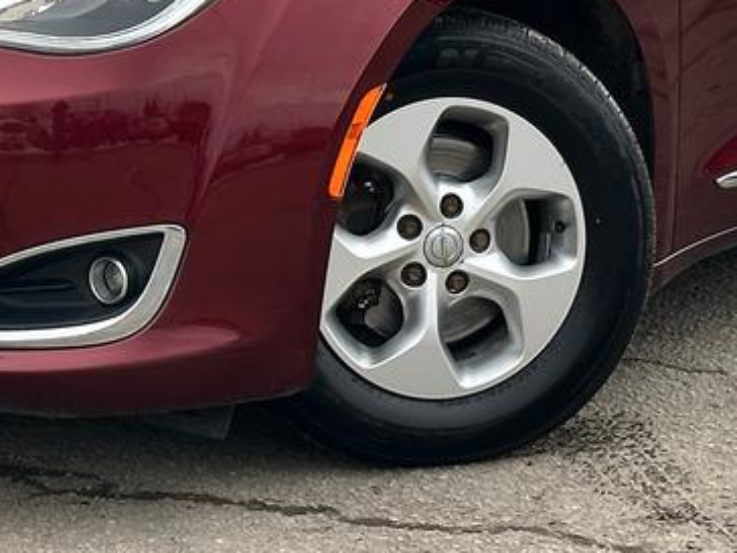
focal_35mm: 169
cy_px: -273
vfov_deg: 8.6
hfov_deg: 11.7
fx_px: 3598
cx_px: 433
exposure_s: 1/558
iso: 64
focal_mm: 6.86
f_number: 1.78
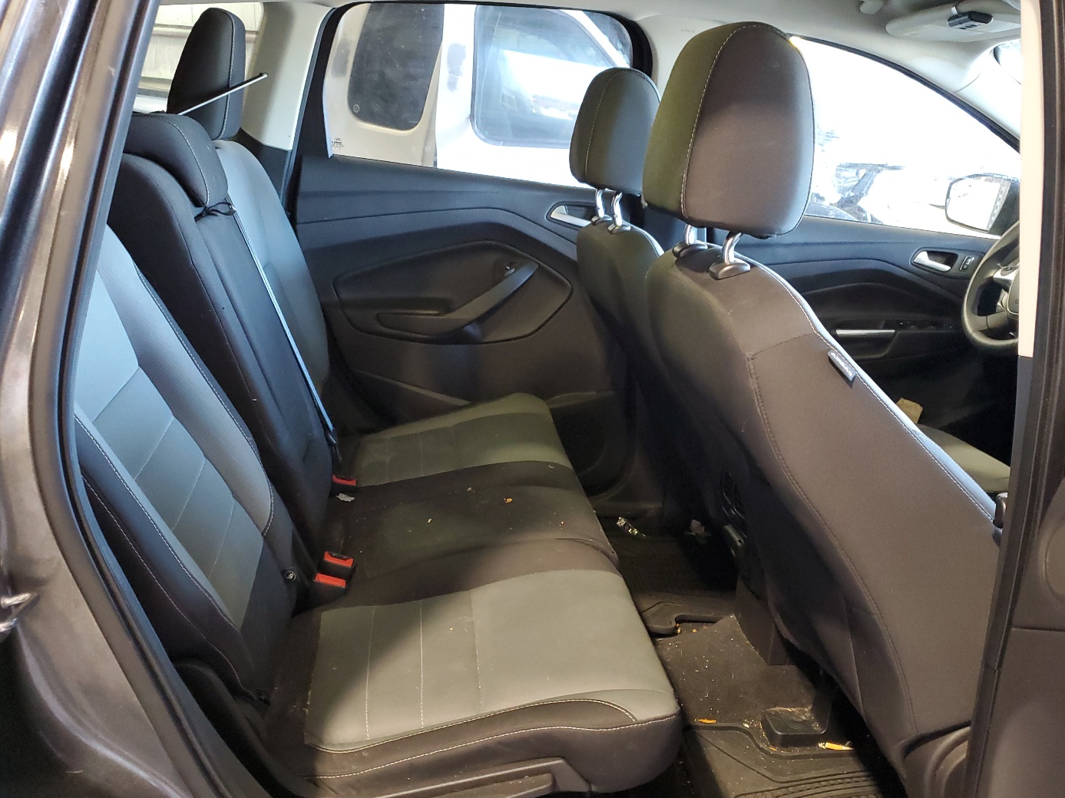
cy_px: 457
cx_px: 549
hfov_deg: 60.0
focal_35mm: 30
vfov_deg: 46.6
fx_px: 923
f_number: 1.5
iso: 312
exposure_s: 1/24
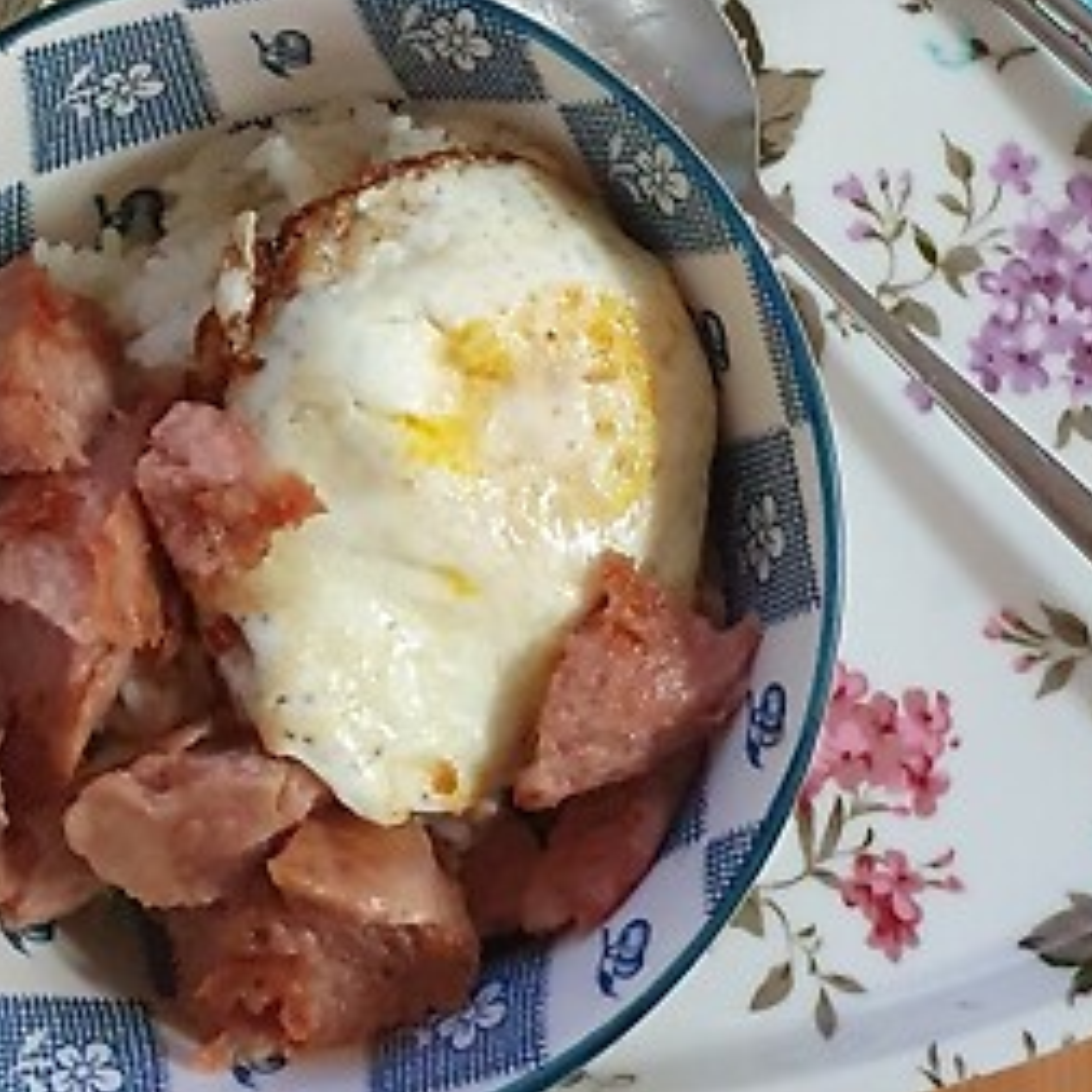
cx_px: 423
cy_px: -319
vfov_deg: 19.9
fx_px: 2855
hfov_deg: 21.6
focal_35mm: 80
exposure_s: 1/40
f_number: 1.5
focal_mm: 4.32
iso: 640
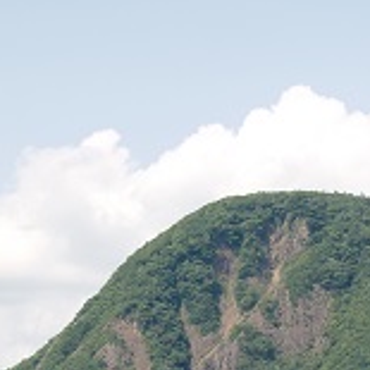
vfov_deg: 8.5
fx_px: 2455
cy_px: 442
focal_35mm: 203
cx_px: 246
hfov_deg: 8.6
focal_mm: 38.8
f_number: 4.5
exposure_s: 1/500
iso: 125
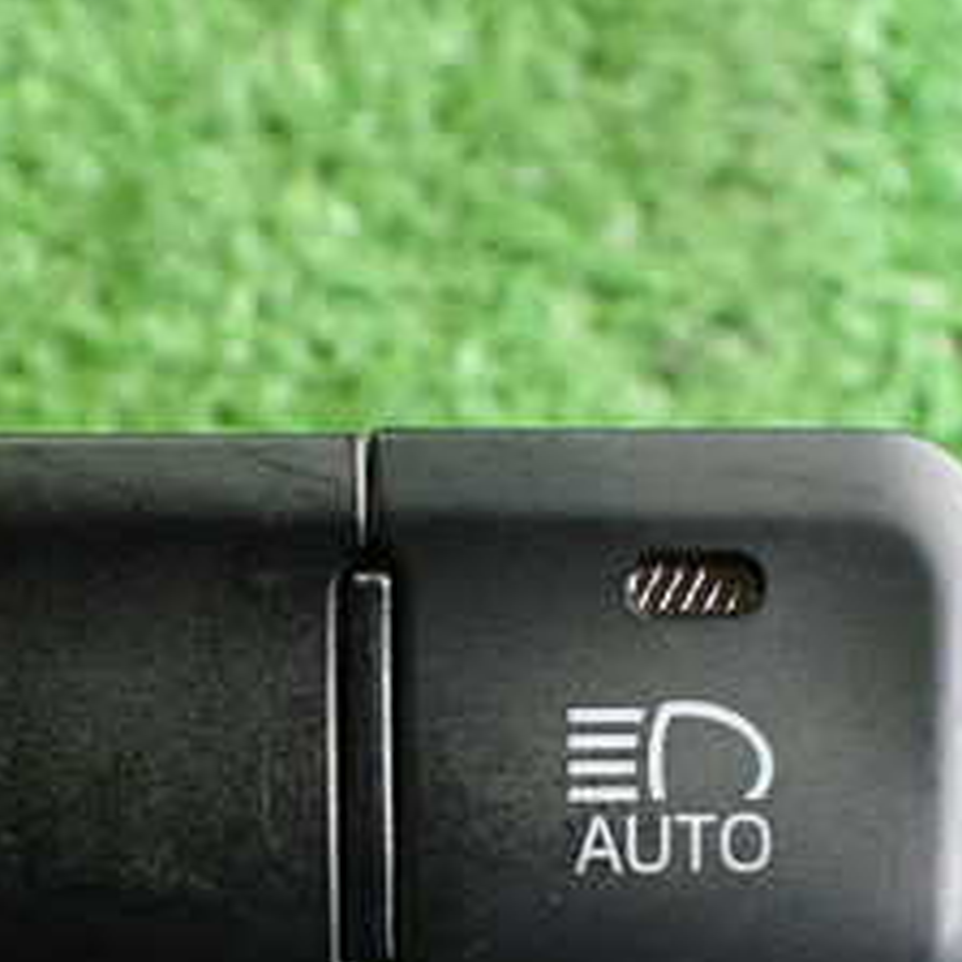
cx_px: 481
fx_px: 2232
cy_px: 722
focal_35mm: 71
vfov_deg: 24.1
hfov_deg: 24.3
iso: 800
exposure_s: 1/50
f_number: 2.3
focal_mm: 5.4
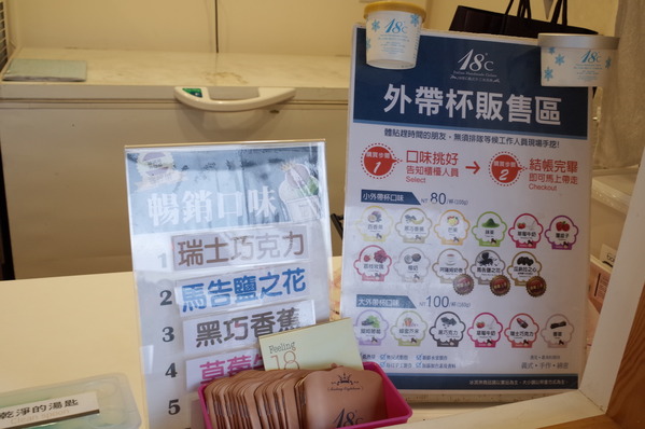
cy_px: 214
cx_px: 322
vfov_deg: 37.8
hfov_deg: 54.5
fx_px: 626
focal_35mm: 35
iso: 400
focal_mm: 18.3
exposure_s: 1/40
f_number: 5
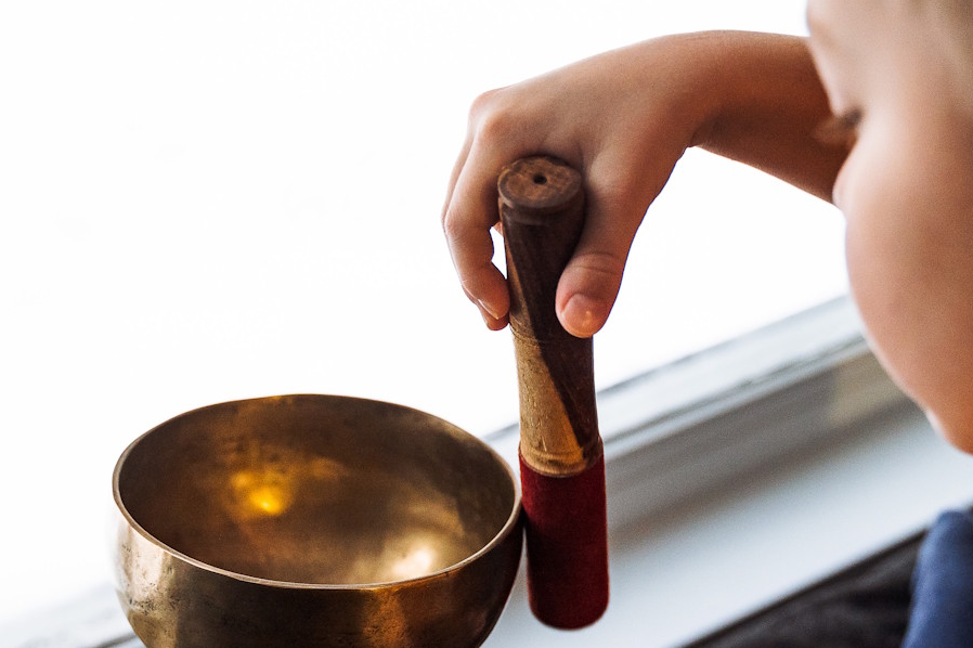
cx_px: 571
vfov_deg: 17.5
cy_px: 541
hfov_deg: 26.3
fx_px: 2080
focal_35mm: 77
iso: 500
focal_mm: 36
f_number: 2.8
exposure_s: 1/125
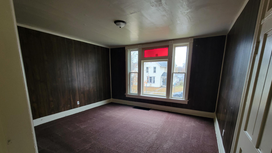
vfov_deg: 69.7
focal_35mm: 15
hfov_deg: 103.0
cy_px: 93
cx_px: 141
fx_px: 108
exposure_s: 1/30
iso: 320
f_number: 2.2
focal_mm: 2.2
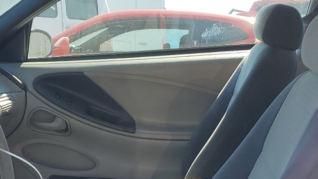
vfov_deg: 16.7
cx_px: 93
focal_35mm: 69
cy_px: 218
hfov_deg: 30.2
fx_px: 582
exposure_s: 1/667
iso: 50
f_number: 1.5
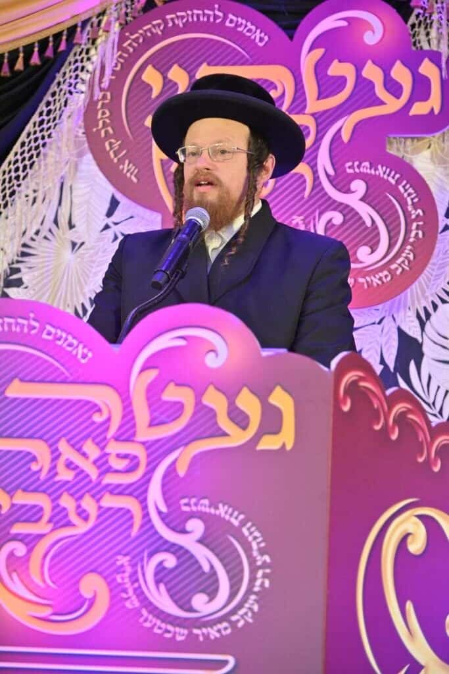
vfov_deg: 20.8
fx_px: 1833
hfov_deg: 14.0
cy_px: 337
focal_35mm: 98
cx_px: 224
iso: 400
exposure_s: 1/100
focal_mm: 98
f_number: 4
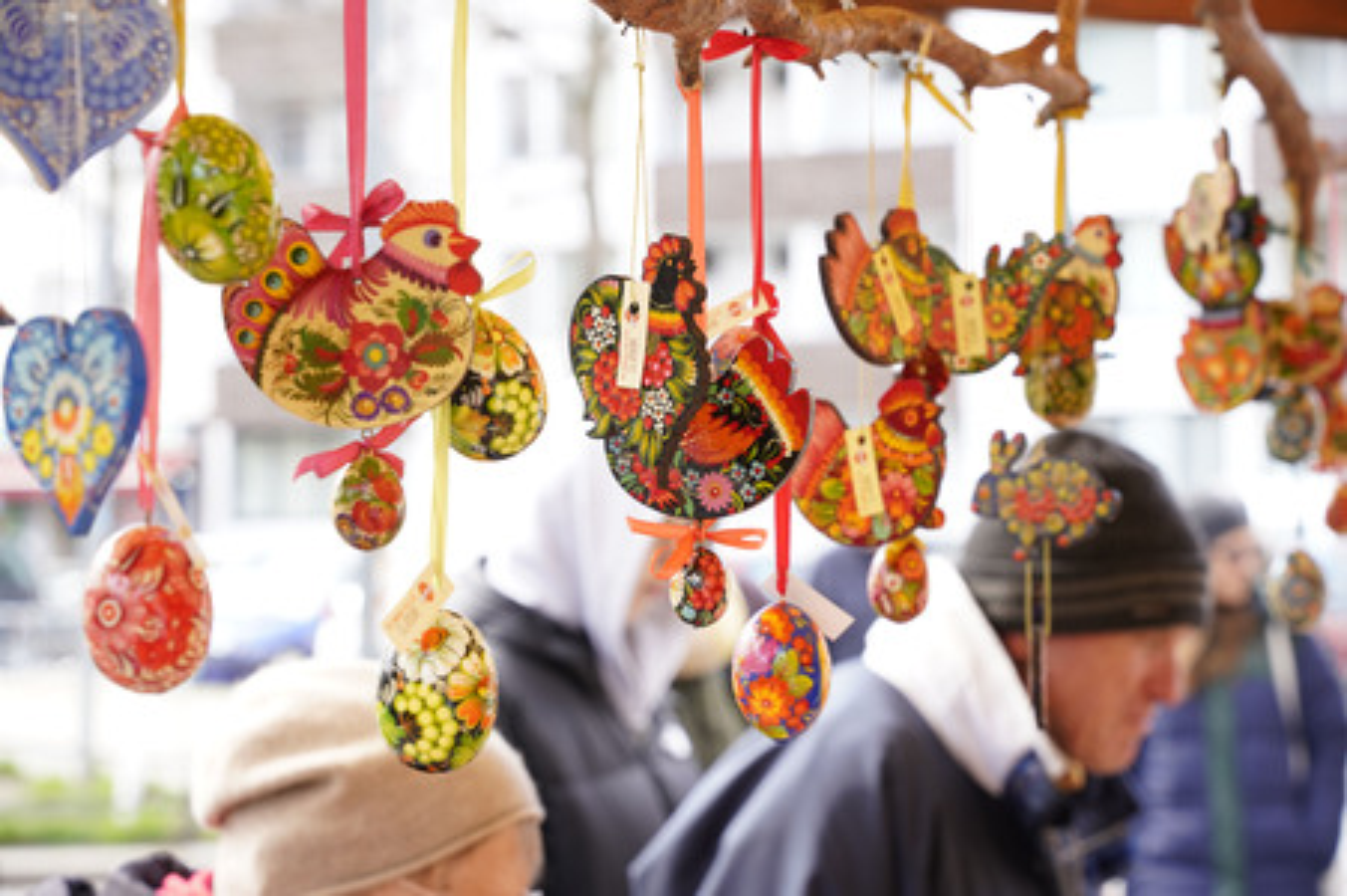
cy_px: 448
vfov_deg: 16.8
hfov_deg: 25.1
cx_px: 674
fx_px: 3028
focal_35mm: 81
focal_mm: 81
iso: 640
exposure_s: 1/100
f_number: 6.3
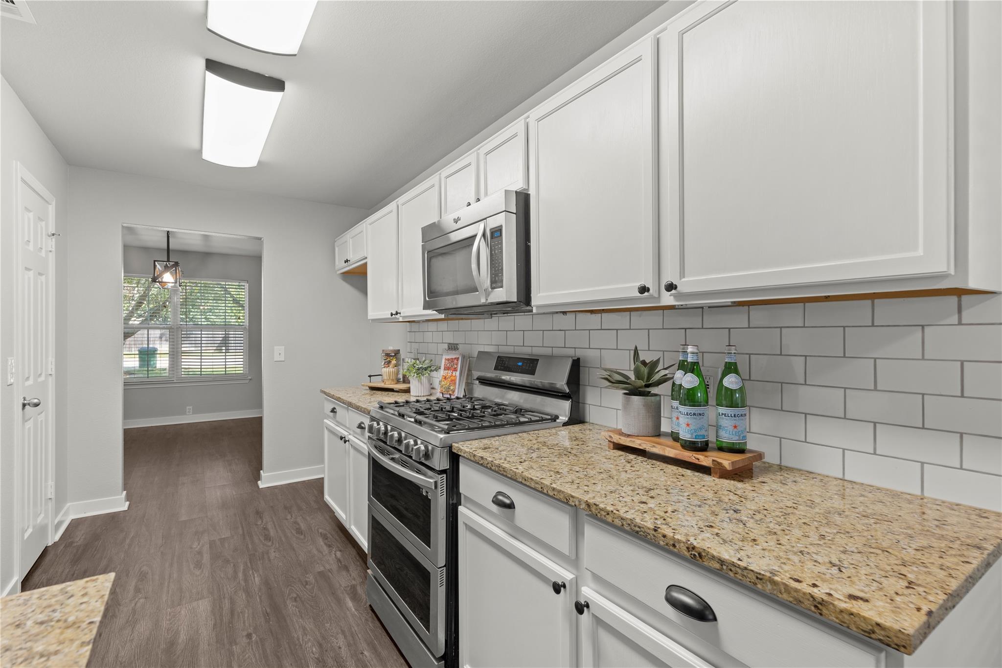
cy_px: 334
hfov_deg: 96.7
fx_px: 445
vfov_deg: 73.7
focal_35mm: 16
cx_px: 501
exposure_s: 1/8
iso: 250
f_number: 8
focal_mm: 16
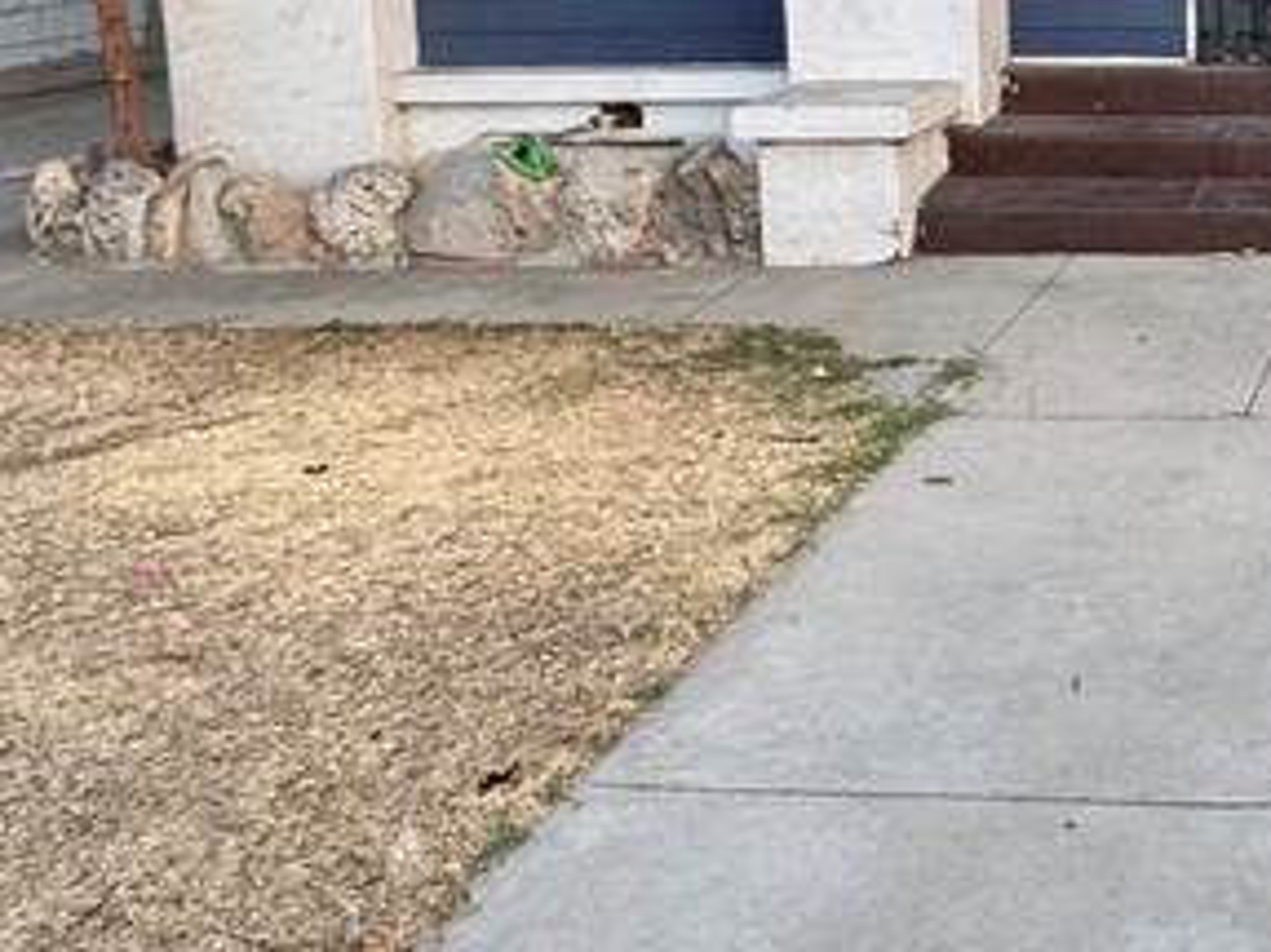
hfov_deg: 33.2
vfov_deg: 27.4
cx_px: 1408
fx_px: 1835
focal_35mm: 50
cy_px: -4
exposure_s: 1/99
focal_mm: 2.22
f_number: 2.2
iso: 160
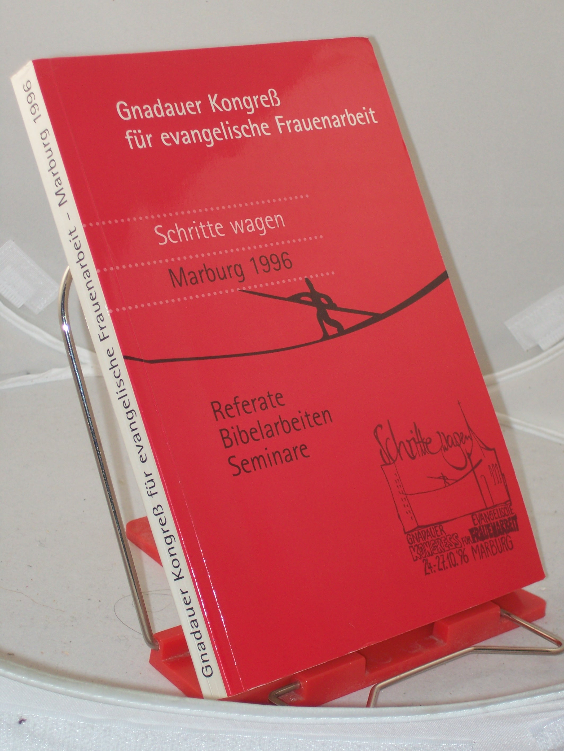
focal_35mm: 82
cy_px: 376
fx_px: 1779
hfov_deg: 18.0
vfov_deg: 23.8
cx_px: 282
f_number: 4
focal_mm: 13.6
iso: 80
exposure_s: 1/80
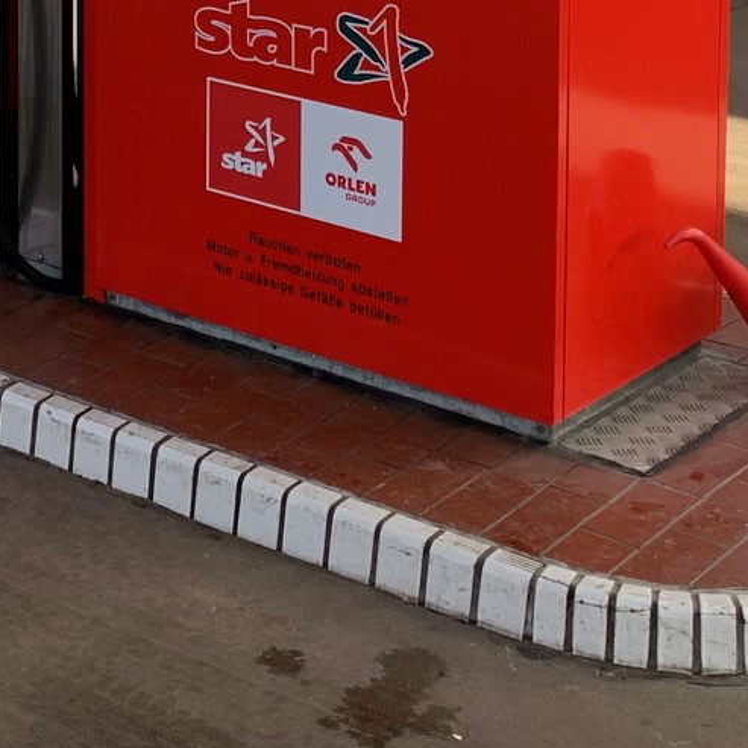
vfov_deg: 17.1
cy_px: -297
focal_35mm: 94
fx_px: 2298
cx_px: 46
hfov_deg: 18.1
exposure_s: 1/431
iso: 25
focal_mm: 4.25
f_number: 1.8
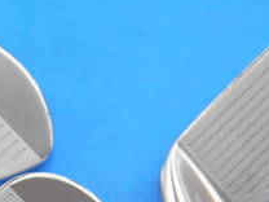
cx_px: 118
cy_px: 295
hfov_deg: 7.6
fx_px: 2013
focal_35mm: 259
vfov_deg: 5.7
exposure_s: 1/80
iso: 400
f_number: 5.6
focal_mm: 42
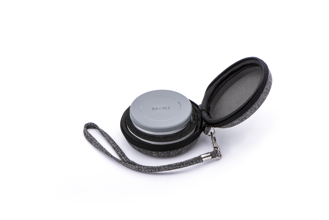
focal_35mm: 105
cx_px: 164
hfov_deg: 19.5
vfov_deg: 13.1
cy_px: 110
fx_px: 960
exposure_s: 1/200
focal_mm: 105
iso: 100
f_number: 32
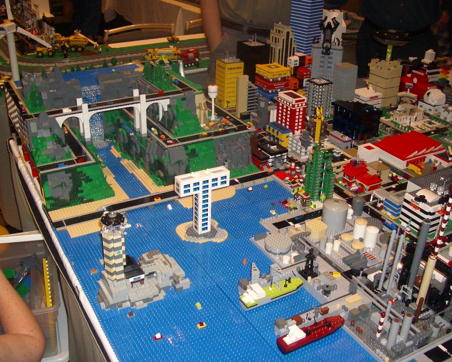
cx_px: 211
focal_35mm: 39
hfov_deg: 46.8
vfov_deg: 38.2
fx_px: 522
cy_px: 175
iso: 100
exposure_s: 1/60
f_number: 2.6
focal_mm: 5.8
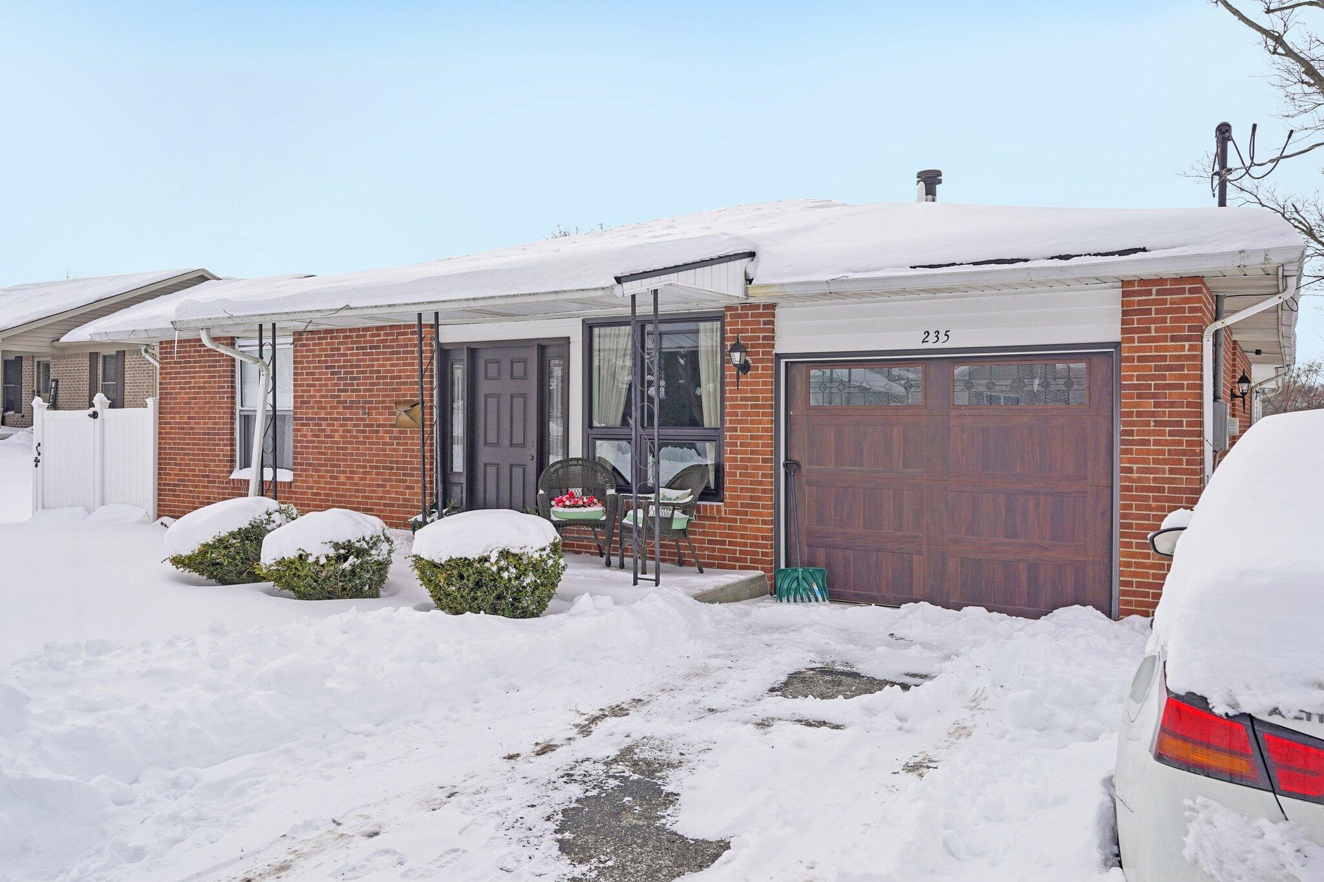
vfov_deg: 47.9
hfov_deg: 67.4
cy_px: 441
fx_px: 993
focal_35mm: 27
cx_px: 662
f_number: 8
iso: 100
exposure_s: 1/500
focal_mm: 27
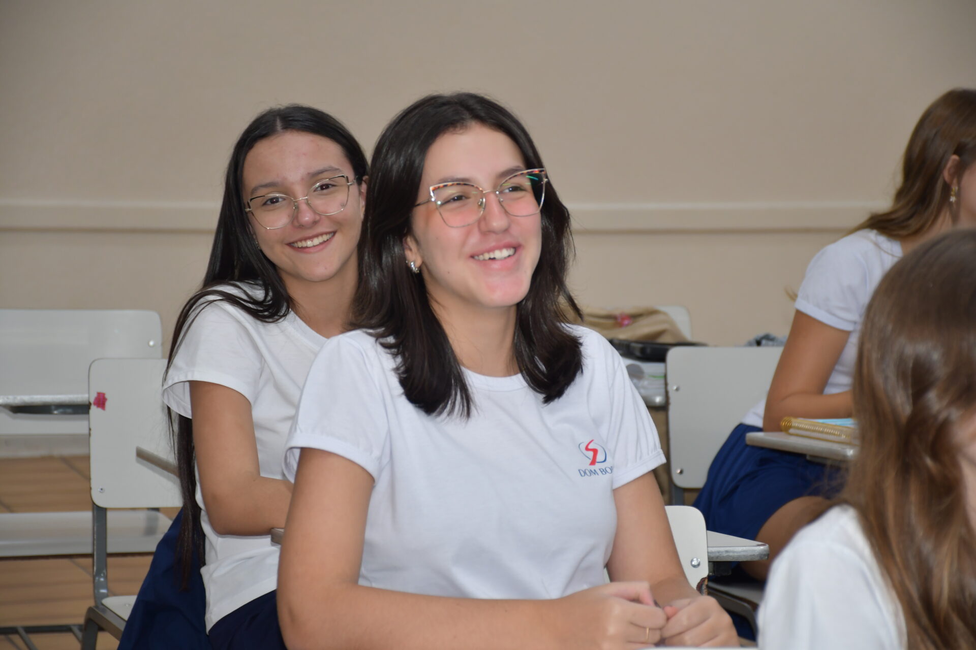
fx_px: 3443
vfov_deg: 10.8
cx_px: 488
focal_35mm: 127
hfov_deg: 16.1
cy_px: 325
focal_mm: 85
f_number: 5.3
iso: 500
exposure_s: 1/60
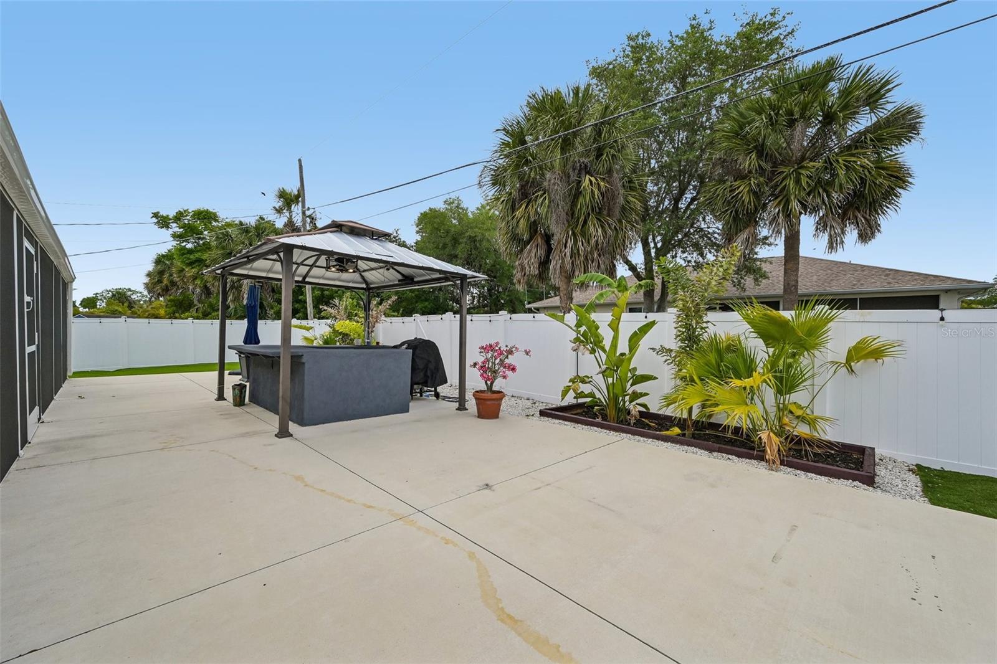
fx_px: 388
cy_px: 332
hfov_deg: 104.3
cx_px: 498
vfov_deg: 81.2
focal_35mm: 14
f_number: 8
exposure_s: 1/1250
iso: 400
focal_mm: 14
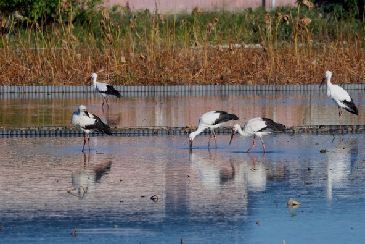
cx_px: 182
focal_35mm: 435
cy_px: 122
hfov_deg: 4.7
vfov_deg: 3.2
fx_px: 4411
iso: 400
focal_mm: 290
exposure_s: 1/2500
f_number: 5.6
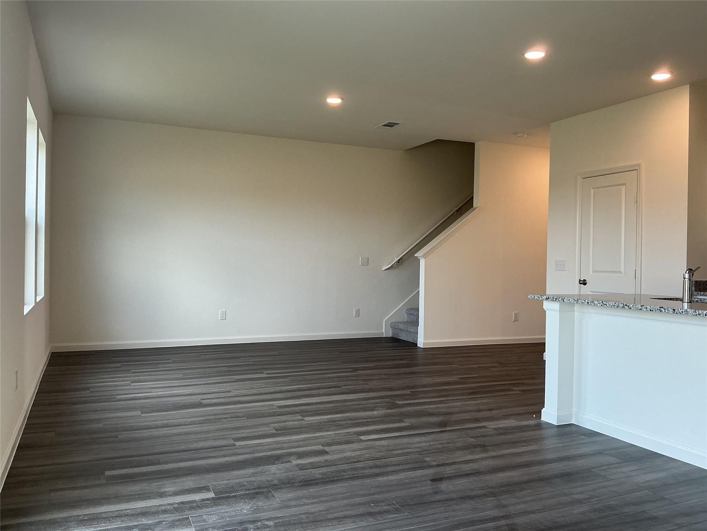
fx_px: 592
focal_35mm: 29
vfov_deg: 48.2
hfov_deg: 61.7
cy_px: 266
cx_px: 354
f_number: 1.8
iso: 50
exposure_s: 1/120
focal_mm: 3
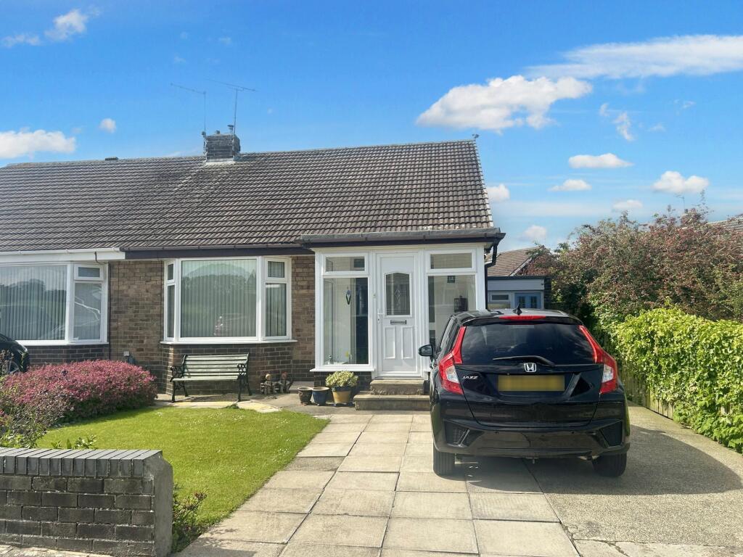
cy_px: 278
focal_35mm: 26
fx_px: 558
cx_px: 372
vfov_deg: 53.1
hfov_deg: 67.3
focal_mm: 5.7
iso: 50
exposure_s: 1/3968
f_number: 1.5
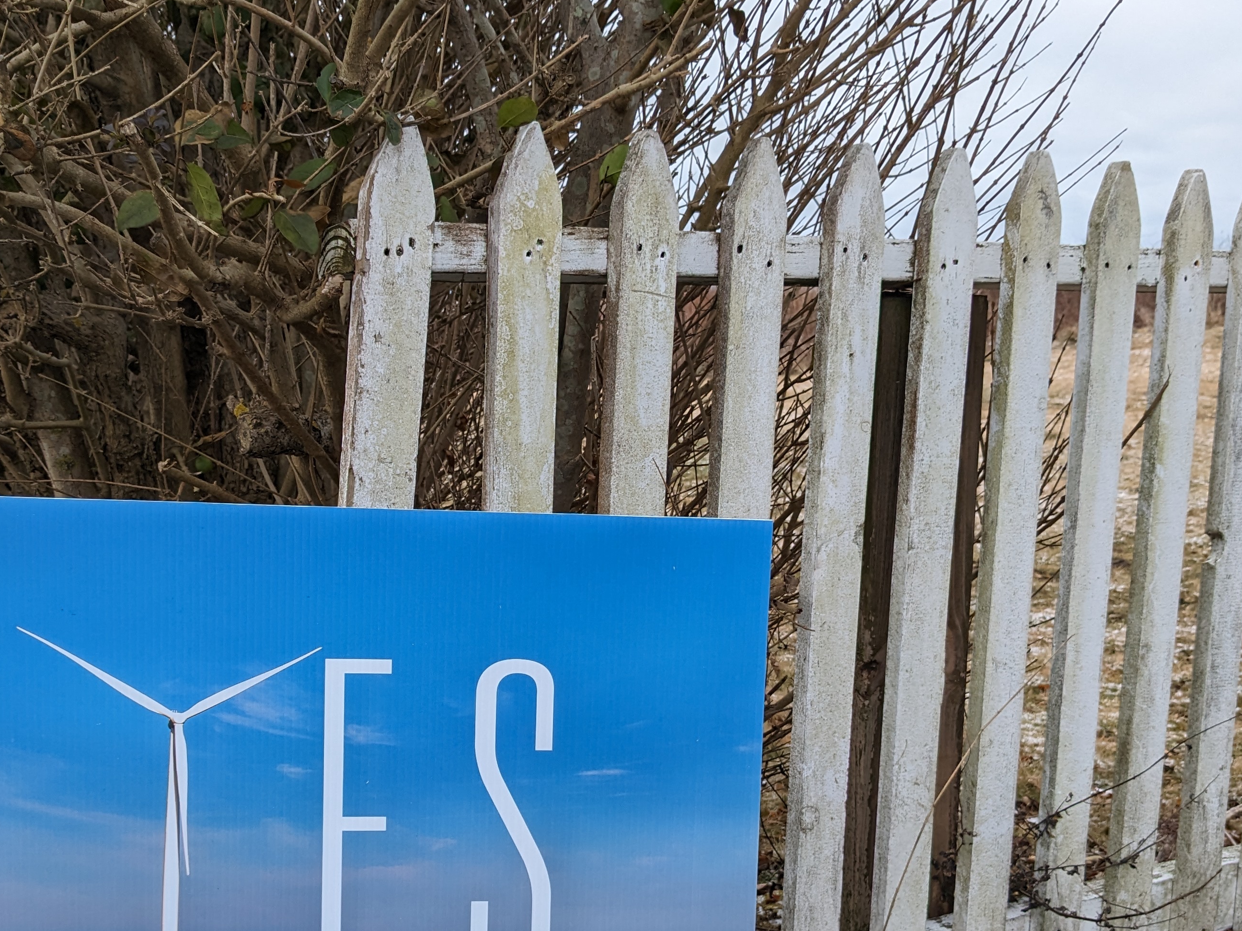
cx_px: 548
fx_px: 1507
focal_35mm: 42
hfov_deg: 44.7
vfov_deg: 34.0
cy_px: 622
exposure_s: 1/899
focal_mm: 4.38
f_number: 1.73
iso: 57
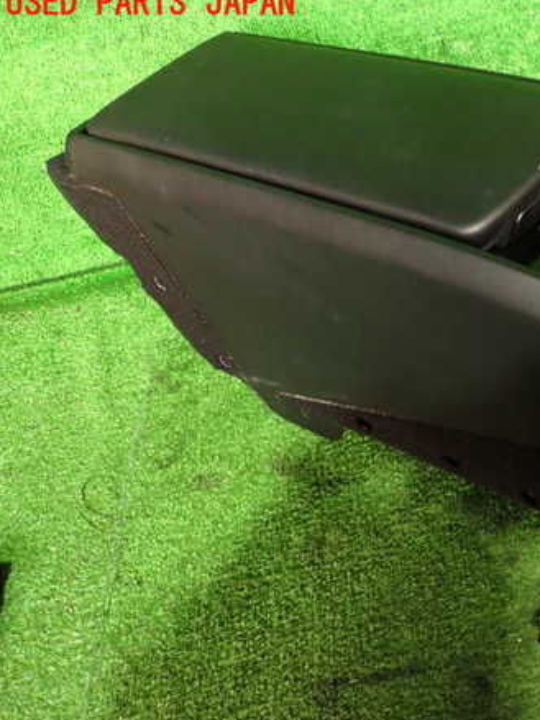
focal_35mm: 41
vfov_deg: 45.8
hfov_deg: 33.2
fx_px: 853
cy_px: 353
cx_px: 489
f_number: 2.3
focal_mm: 5.4
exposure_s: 1/30
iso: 640
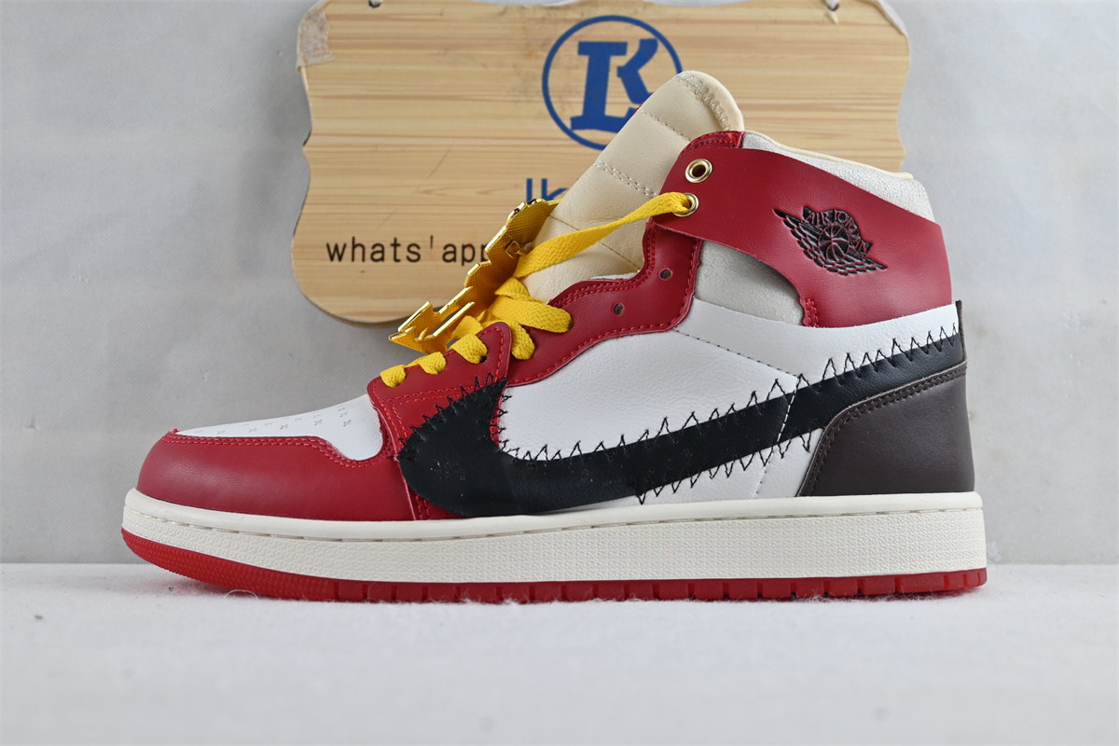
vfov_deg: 31.9
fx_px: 1305
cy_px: 373
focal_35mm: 42
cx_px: 560
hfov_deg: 46.4
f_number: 4.5
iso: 100
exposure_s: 1/50
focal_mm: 28
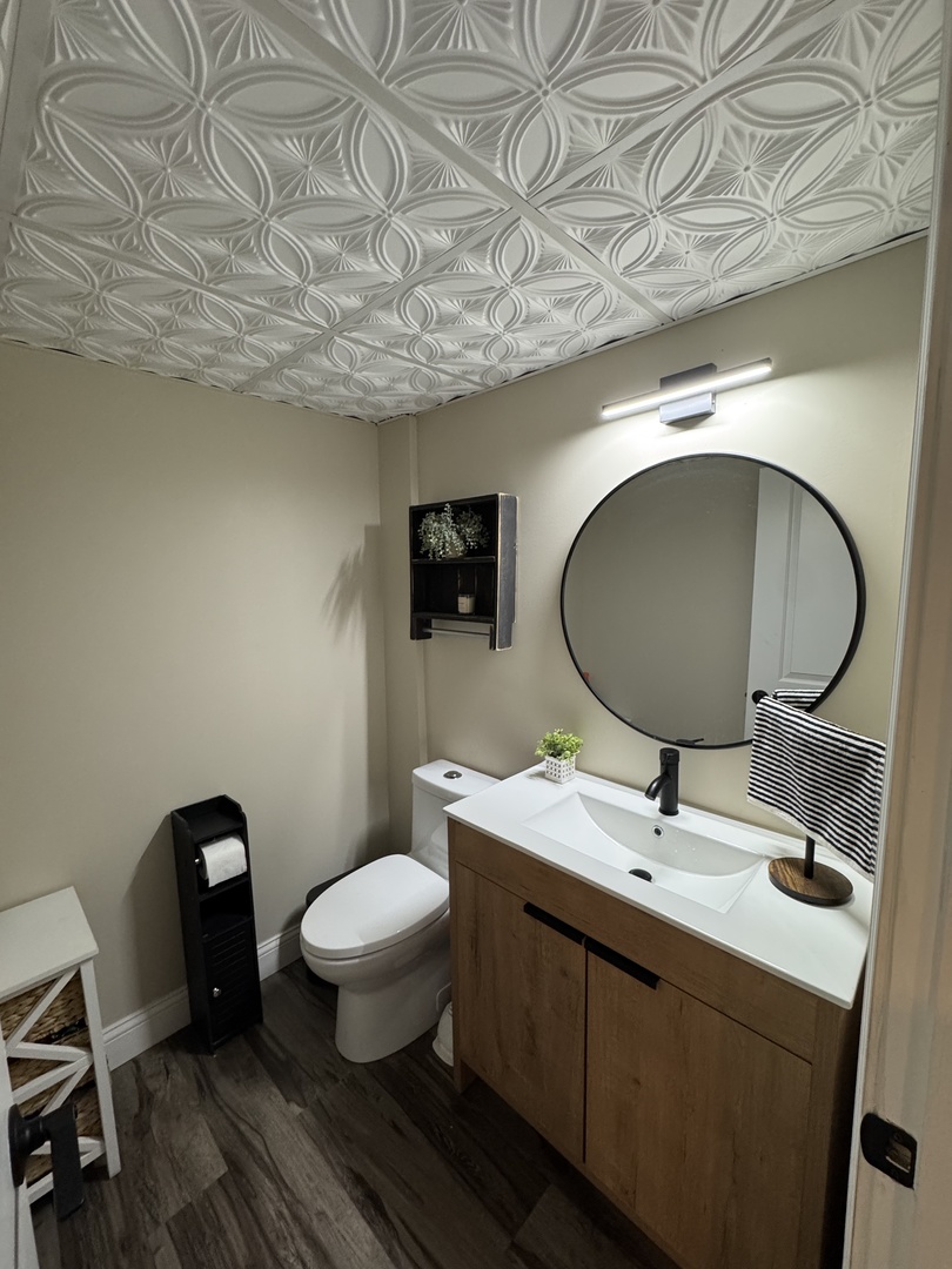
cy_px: 634
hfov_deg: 85.7
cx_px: 476
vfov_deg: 102.1
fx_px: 513
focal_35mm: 14
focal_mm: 2.22
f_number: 2.2
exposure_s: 1/60
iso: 320
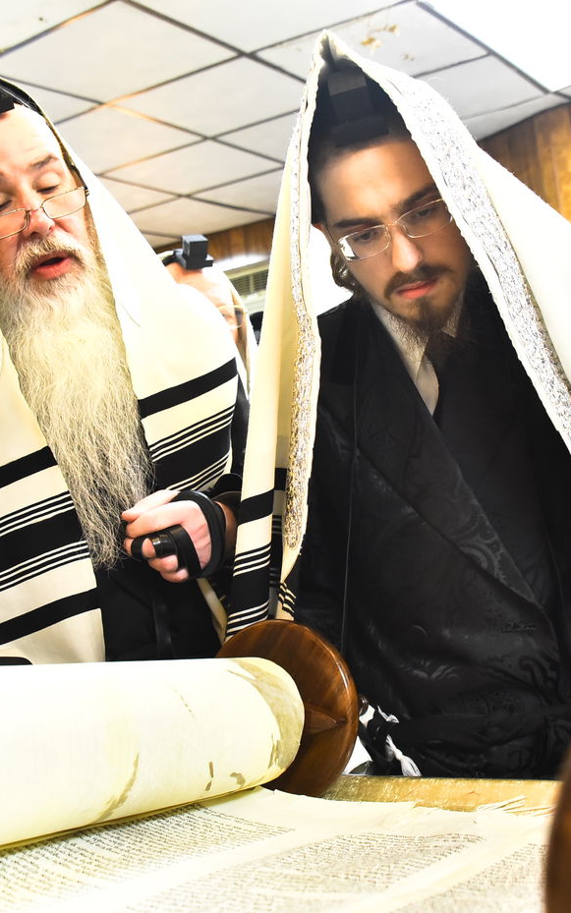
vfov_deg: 46.2
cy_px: 456
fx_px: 1070
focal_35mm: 43
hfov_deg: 29.9
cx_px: 294
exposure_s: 1/80
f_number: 5.6
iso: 4000
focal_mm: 28
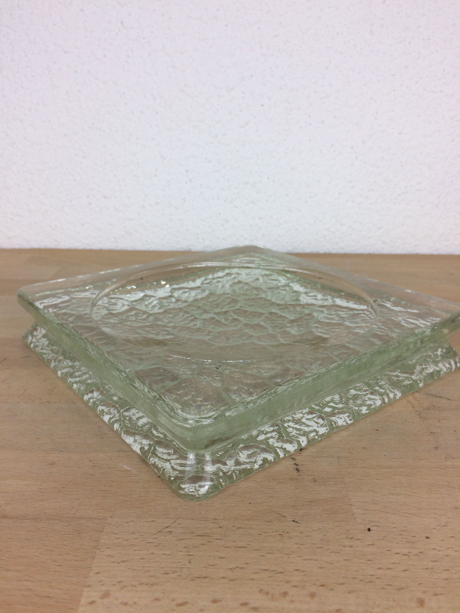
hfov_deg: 48.2
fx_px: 514
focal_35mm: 29
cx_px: 230
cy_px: 306
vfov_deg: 61.7
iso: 50
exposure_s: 1/100
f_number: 2.2
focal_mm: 4.15
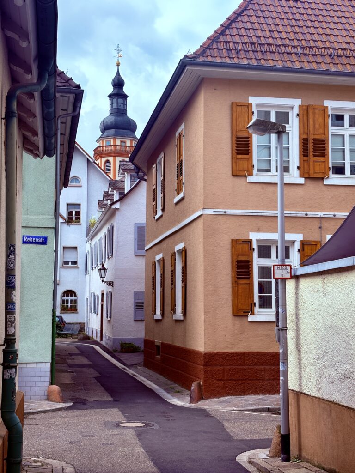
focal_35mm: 52
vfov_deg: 36.8
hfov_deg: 28.0
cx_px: 178
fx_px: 711
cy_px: 236
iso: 32
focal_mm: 5.96
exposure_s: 1/1196
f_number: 1.6
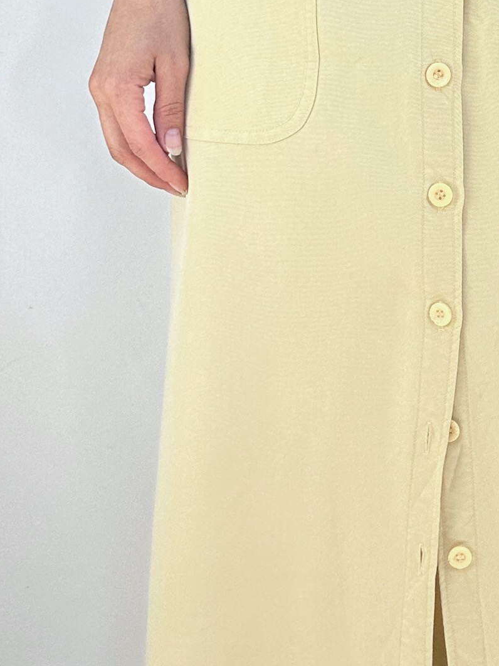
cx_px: 507
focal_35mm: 82
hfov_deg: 17.5
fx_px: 1576
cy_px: 137
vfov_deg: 23.5
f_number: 1.78
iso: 80
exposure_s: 1/650
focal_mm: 6.86
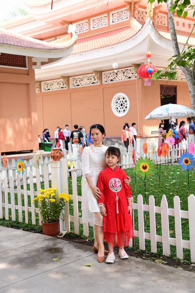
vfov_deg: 39.6
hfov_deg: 27.0
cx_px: 98
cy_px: 146
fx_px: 406
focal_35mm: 50
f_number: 7.1
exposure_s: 1/80
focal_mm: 50
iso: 160
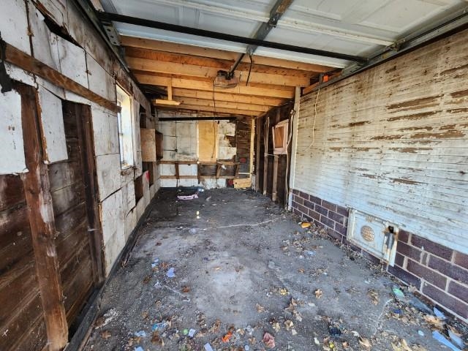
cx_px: 234
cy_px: 176
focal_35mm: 13
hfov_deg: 106.2
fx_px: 176
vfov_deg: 89.9
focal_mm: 2.2
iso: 160
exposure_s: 1/60
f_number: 2.2
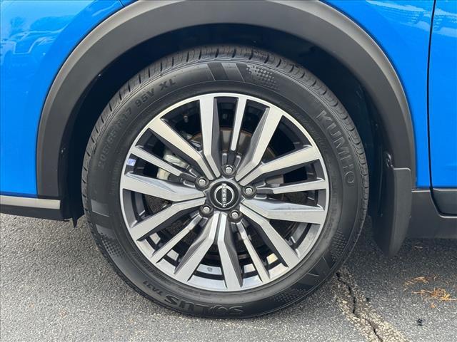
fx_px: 634
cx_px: 228
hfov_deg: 39.7
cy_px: 171
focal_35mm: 48
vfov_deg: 30.3
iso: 64
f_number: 1.78
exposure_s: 1/171
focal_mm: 6.76
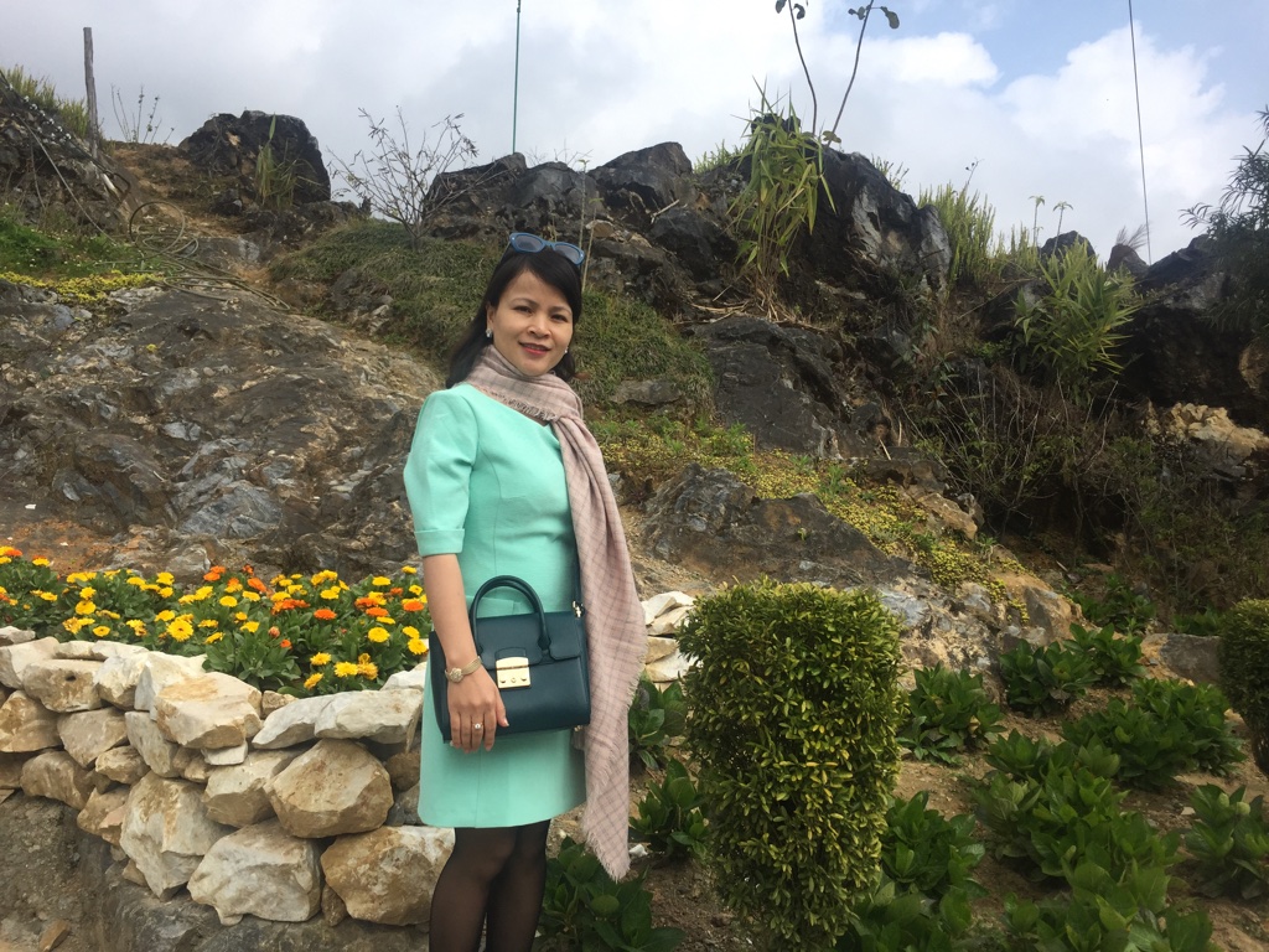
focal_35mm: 29
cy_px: 476
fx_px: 1063
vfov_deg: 48.2
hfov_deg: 61.7
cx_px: 634
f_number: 2.2
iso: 32
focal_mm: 4.15
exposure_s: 1/1883
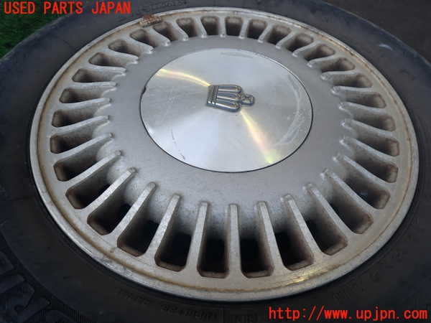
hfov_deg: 69.4
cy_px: 162
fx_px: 311
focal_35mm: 25
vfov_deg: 54.9
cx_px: 216
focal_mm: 4.5
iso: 100
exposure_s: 1/125
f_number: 2.8
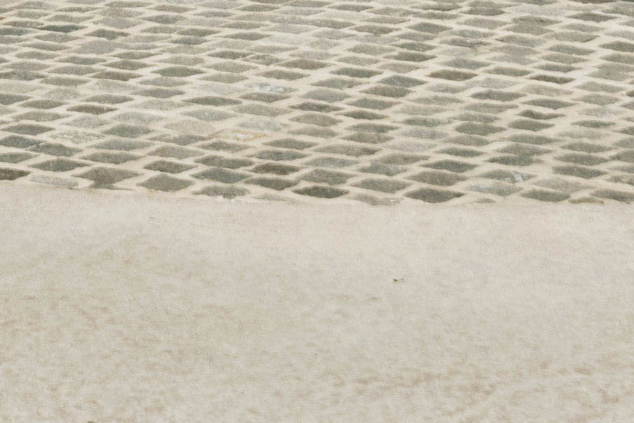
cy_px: -976
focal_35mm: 253
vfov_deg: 5.1
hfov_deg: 8.1
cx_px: 92
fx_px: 4457
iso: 500
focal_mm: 35
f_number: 8
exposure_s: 1/1250
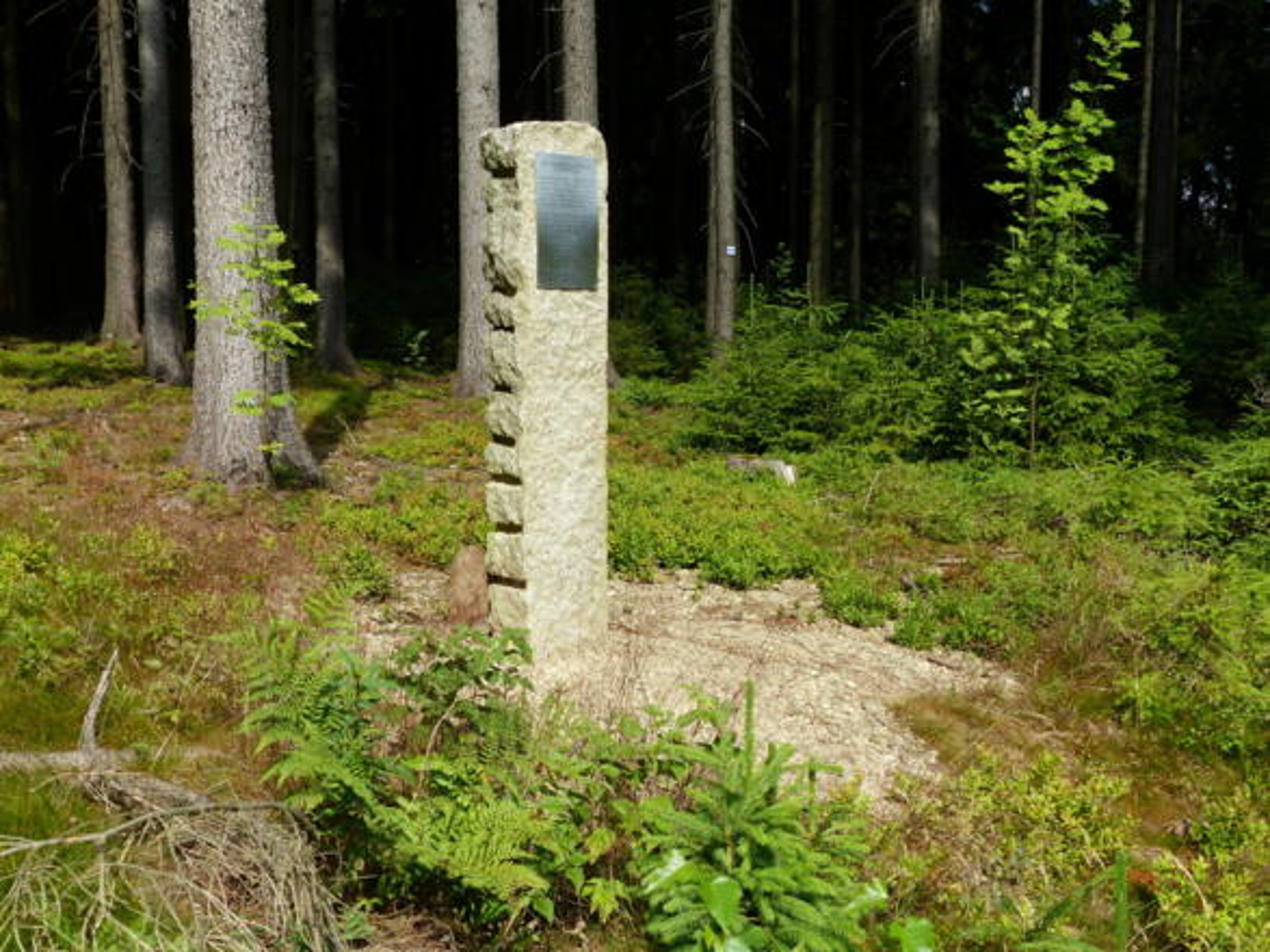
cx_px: 635
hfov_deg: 50.1
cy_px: 476
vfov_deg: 38.7
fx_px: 1357
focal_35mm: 37
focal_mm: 6.4
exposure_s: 1/640
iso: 100
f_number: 4
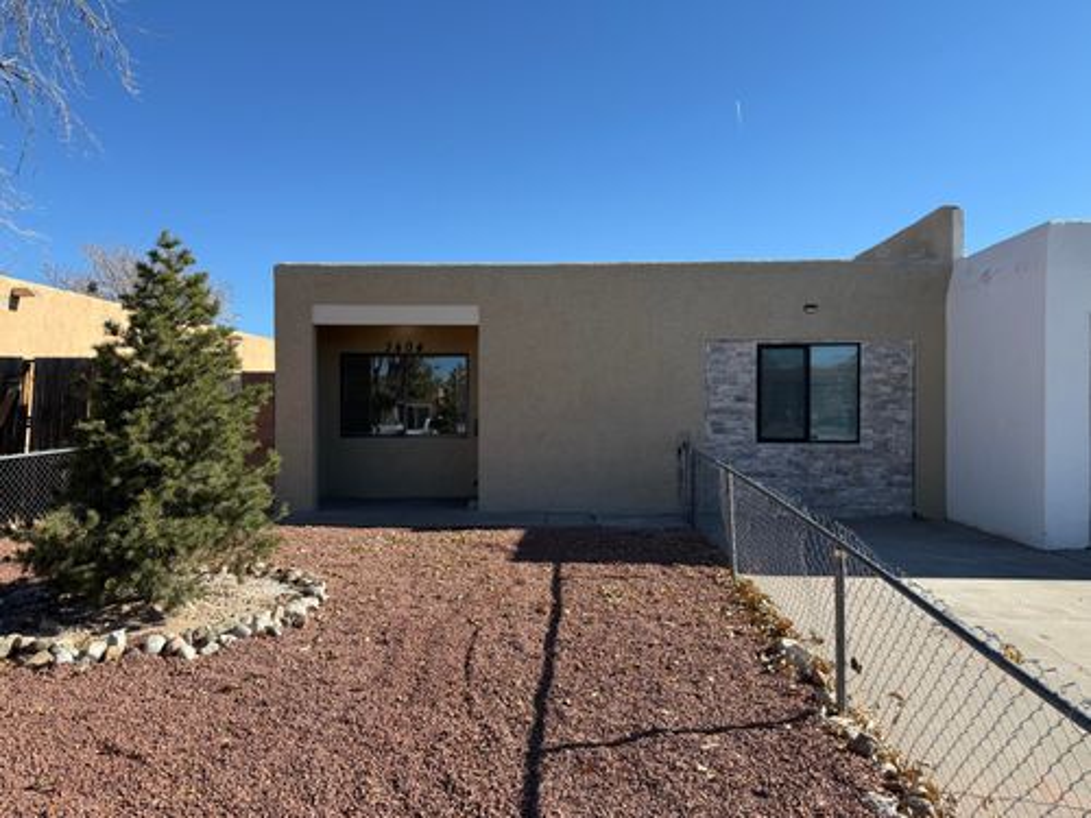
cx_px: 546
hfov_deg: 71.6
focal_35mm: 24
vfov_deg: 56.8
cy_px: 409
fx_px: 756
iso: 80
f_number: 1.78
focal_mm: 6.76
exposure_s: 1/3425
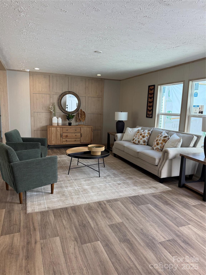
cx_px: 103
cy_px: 138
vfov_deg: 71.6
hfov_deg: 56.8
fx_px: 190
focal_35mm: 24
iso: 100
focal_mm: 6.76
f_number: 1.78
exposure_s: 1/236
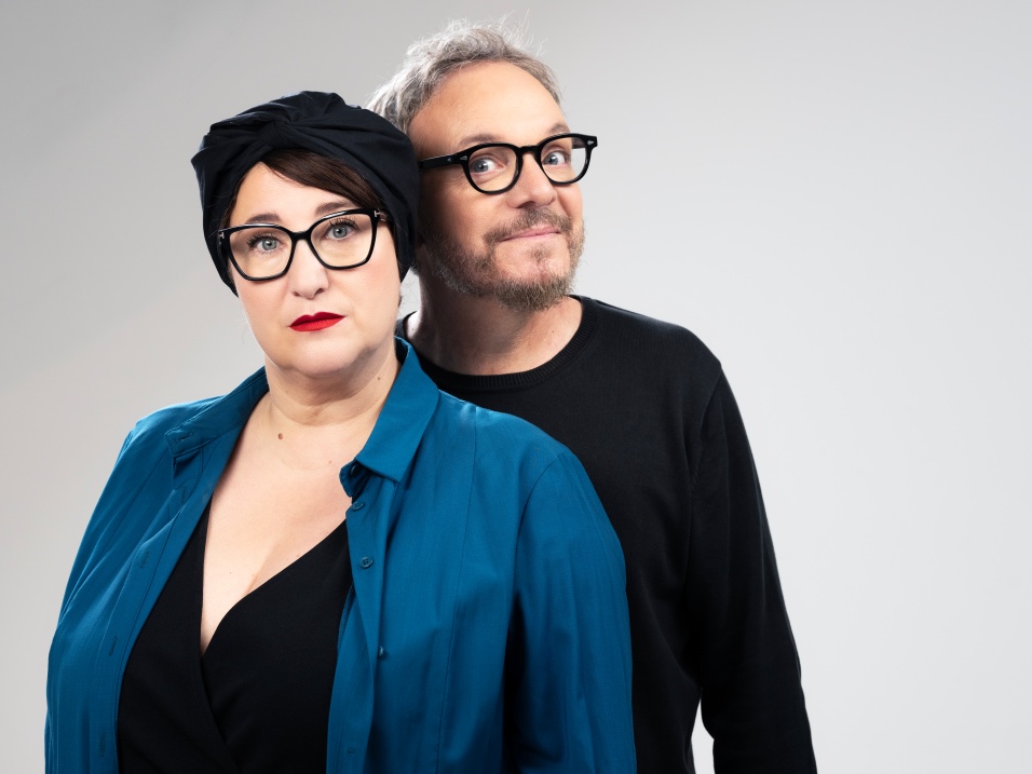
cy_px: 388
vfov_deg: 19.4
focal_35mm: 76
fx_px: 2266
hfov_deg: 25.6
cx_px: 464
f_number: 8
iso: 400
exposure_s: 1/160
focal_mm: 70
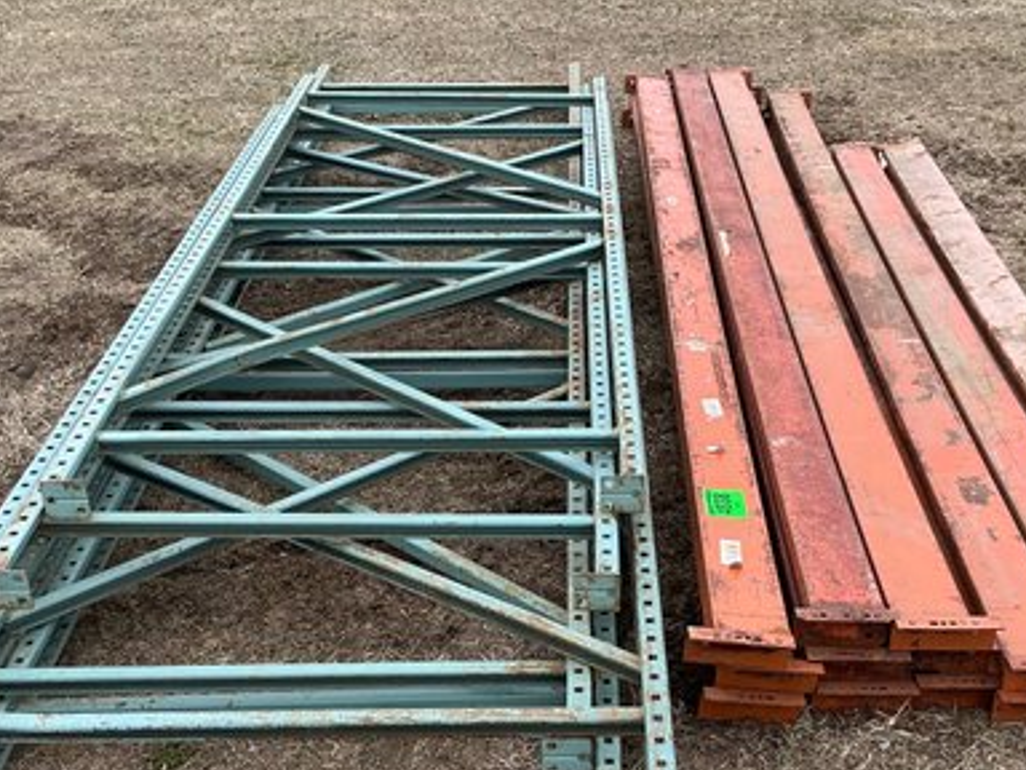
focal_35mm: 46
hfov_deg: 41.2
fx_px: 1363
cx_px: 578
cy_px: 528
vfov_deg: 31.2
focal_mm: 3
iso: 25
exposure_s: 1/360
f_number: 1.8
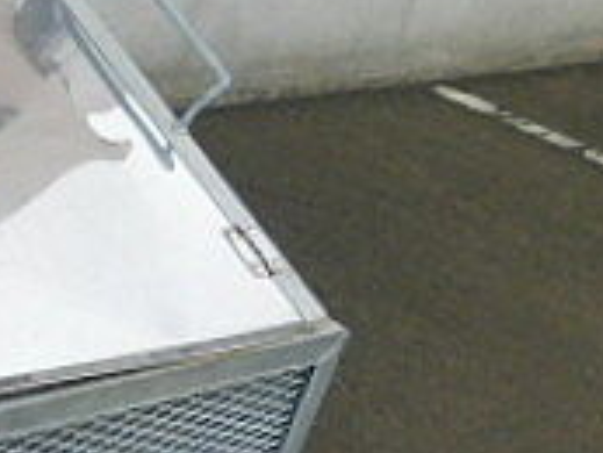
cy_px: 512
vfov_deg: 16.8
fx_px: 1482
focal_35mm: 85
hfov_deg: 19.2
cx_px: -380
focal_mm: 4
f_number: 3
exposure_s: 1/800
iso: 125
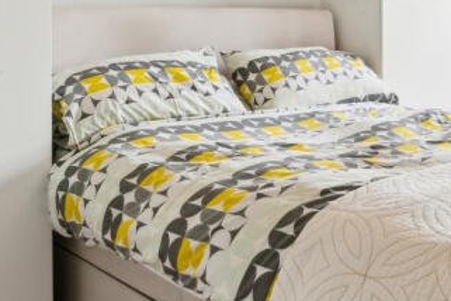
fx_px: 639
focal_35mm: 51
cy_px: 44
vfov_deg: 25.8
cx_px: 365
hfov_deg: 37.4
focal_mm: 16
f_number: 11
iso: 400
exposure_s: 1/15
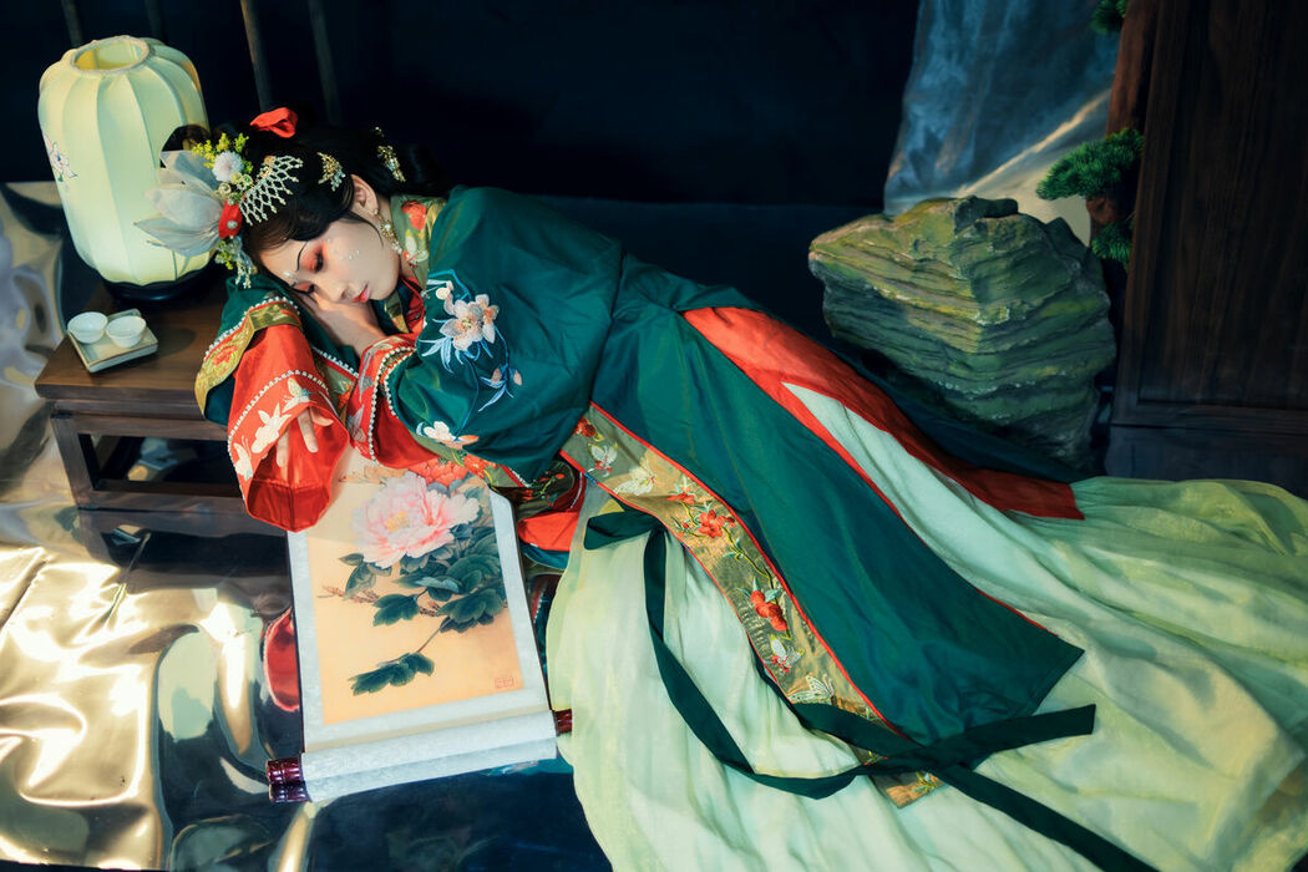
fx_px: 1817
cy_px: 436
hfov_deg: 39.6
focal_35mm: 50
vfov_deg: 27.0
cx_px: 654
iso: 200
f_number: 2.2
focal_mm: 50
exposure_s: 1/125
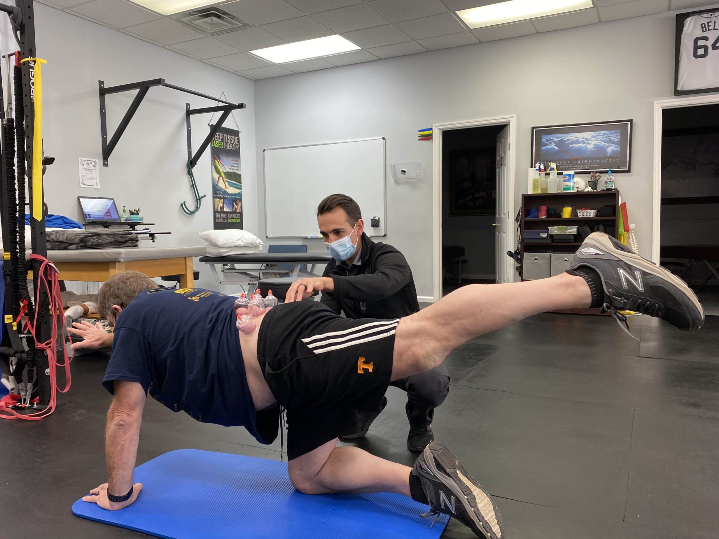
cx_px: 351
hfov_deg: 65.3
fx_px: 561
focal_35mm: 27
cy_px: 265
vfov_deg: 51.4
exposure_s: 1/60
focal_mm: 4.25
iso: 125
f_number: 1.8
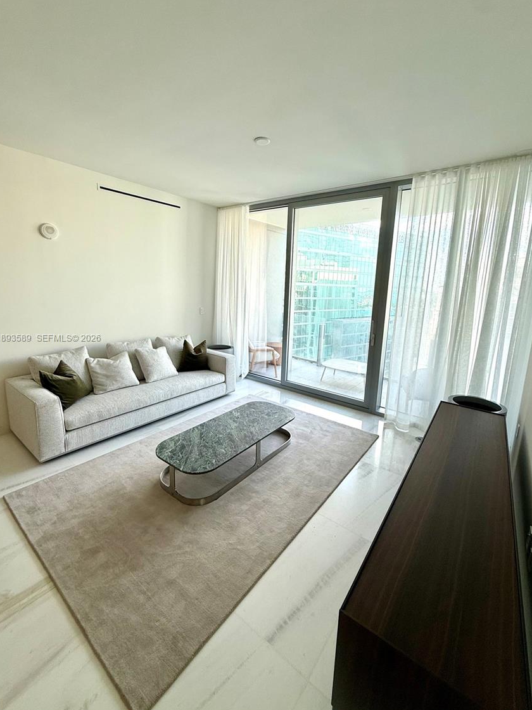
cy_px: 339
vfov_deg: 98.1
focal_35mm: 15
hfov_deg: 81.7
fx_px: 307
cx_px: 268
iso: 50
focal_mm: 2.22
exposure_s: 1/120
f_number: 2.2
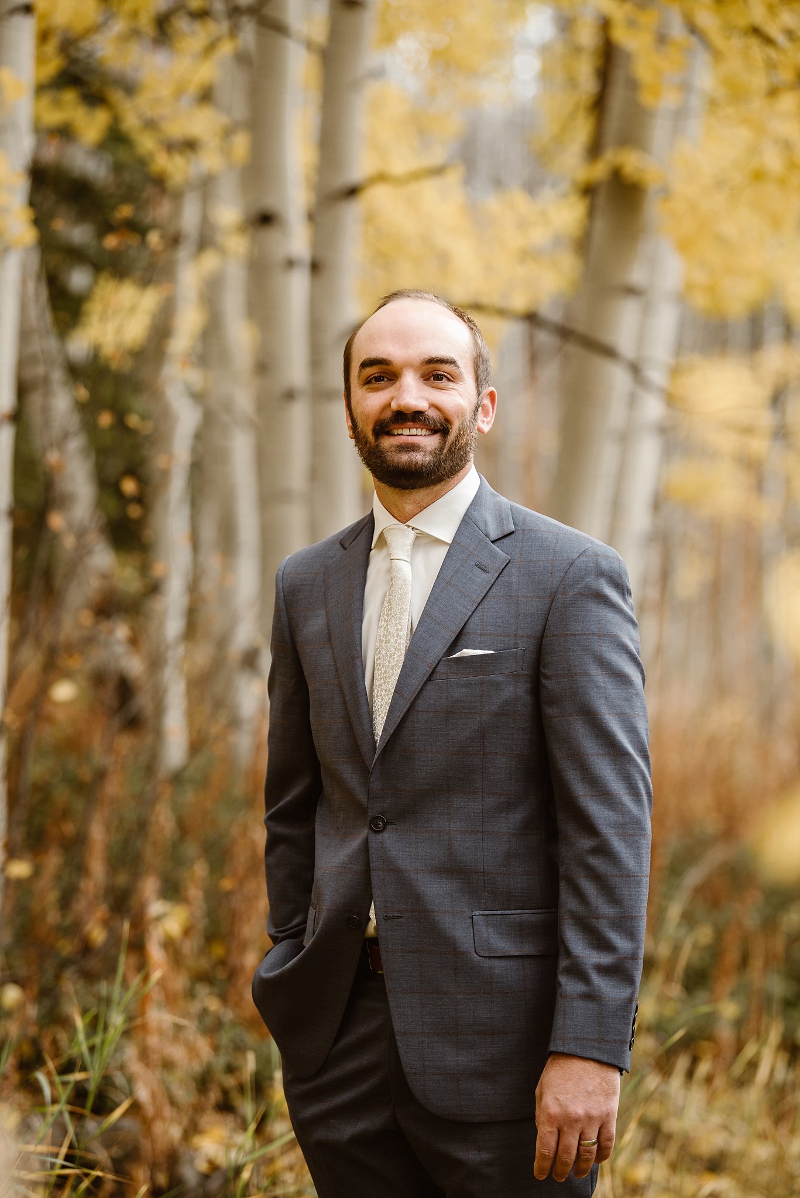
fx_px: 3730
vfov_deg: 18.3
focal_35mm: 112
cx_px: 400
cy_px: 599
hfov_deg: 12.2
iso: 160
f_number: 2.8
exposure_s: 1/125
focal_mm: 112
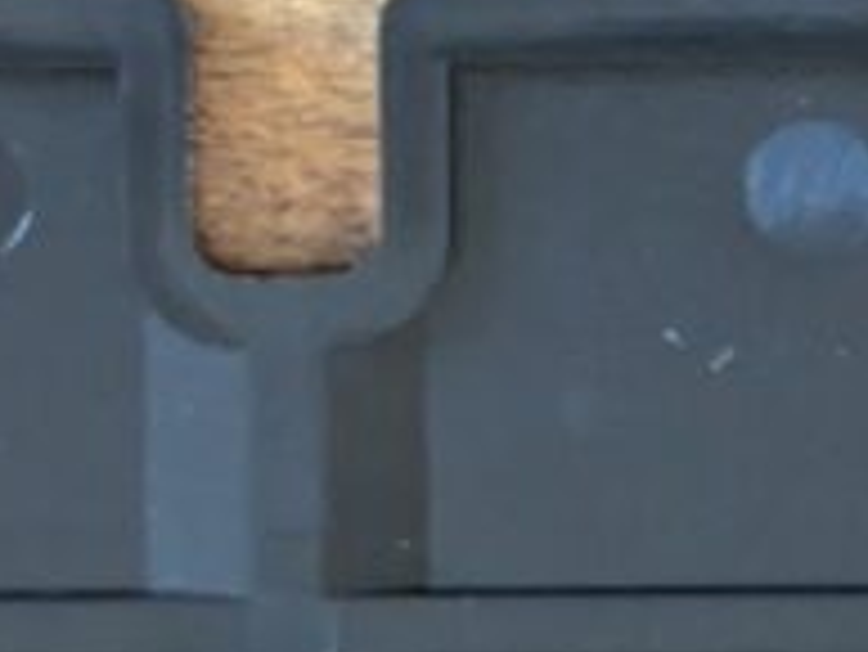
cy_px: -326
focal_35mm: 271
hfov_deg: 7.3
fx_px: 6800
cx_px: 589
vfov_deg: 5.4
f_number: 1.89
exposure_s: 1/16.7
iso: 1130
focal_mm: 5.43
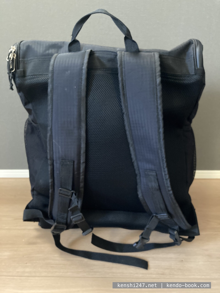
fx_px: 237
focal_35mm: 28
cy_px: 146
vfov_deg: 63.4
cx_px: 110
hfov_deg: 49.7
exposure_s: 1/20
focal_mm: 3.99
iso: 640
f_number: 1.8
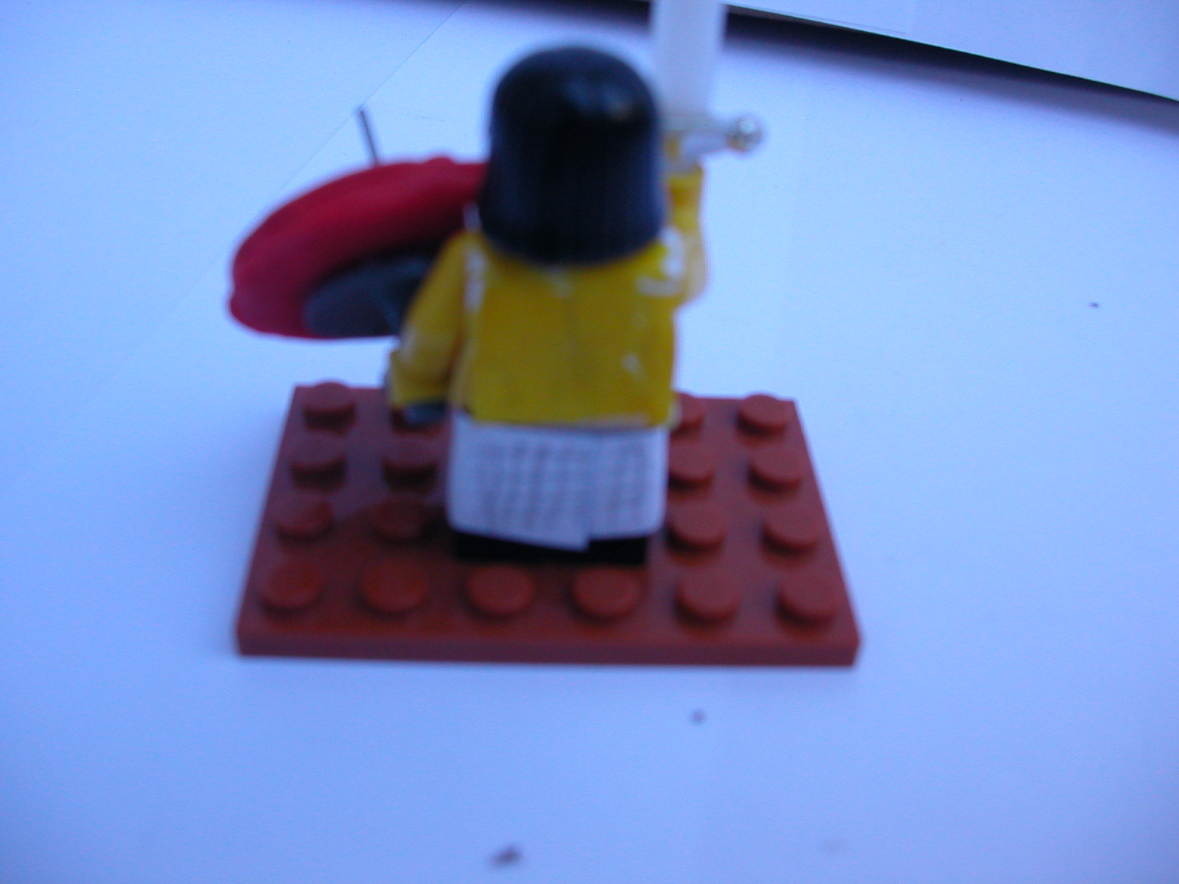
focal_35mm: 37
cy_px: 442
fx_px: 1260
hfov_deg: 50.1
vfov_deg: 38.7
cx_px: 590
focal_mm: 5.6
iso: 100
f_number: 2.7
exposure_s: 1/126
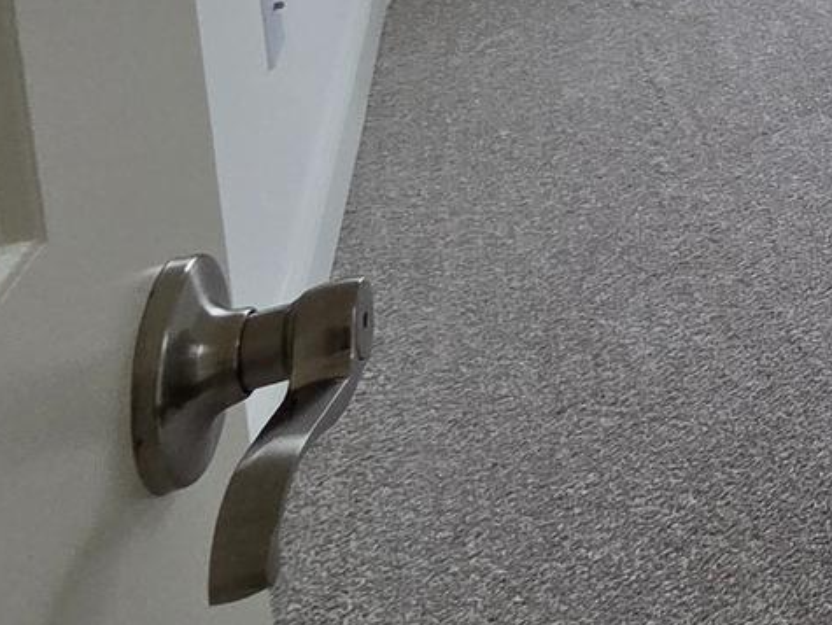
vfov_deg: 19.0
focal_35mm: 56
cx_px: 1604
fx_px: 1347
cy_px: -537
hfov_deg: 20.2
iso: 100
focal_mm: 2.2
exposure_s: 1/120
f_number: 2.2
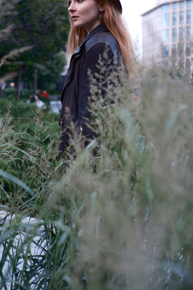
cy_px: 141
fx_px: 595
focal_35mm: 74
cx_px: 92
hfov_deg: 18.4
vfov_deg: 27.3
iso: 125
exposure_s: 1/160
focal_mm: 35
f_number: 1.8
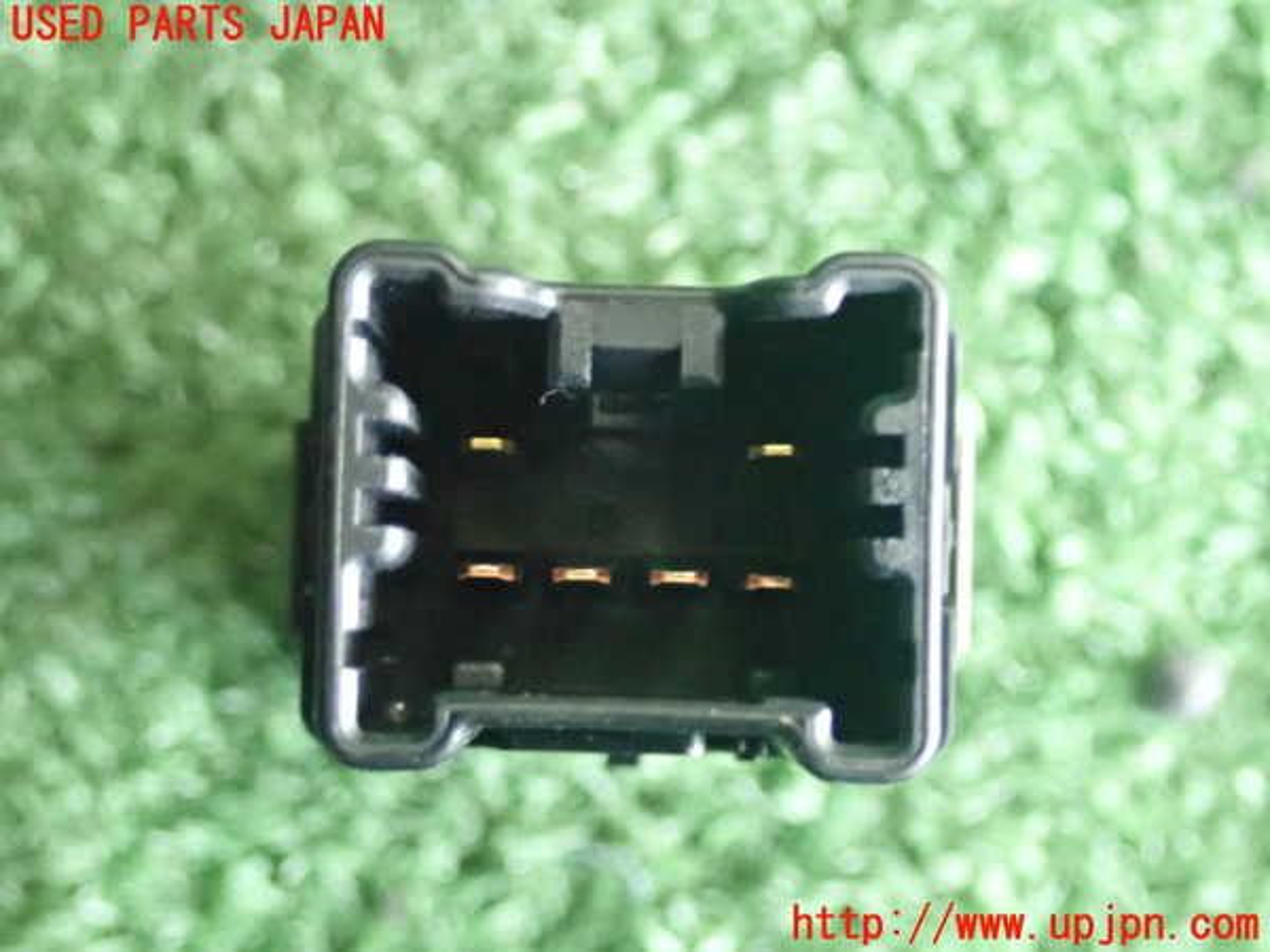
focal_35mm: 61
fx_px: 2238
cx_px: 635
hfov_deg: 31.7
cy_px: 476
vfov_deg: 24.0
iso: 3200
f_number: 3.6
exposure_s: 1/50
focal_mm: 11.01
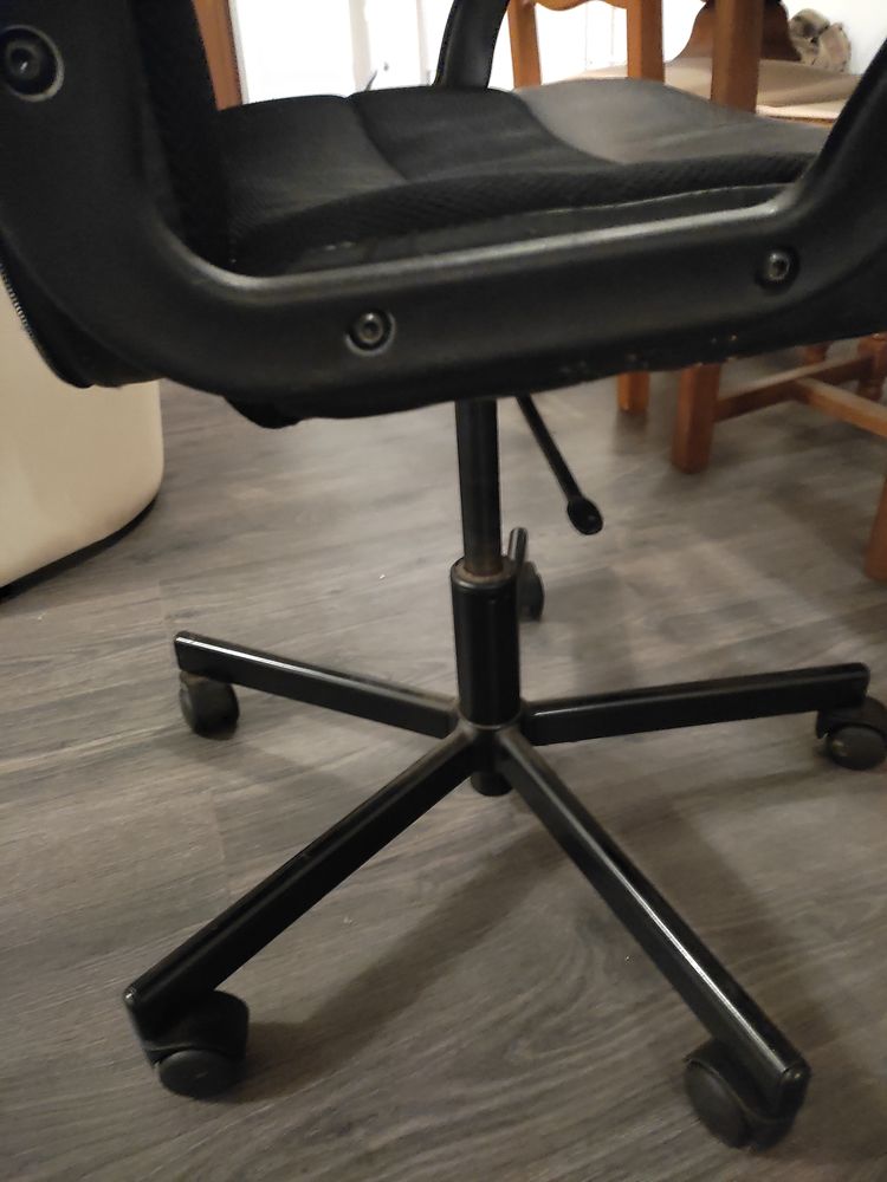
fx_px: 888
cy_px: 591
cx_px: 444
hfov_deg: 53.1
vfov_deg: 67.3
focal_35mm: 26
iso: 5962
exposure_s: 1/17
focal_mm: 4.74
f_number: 1.79
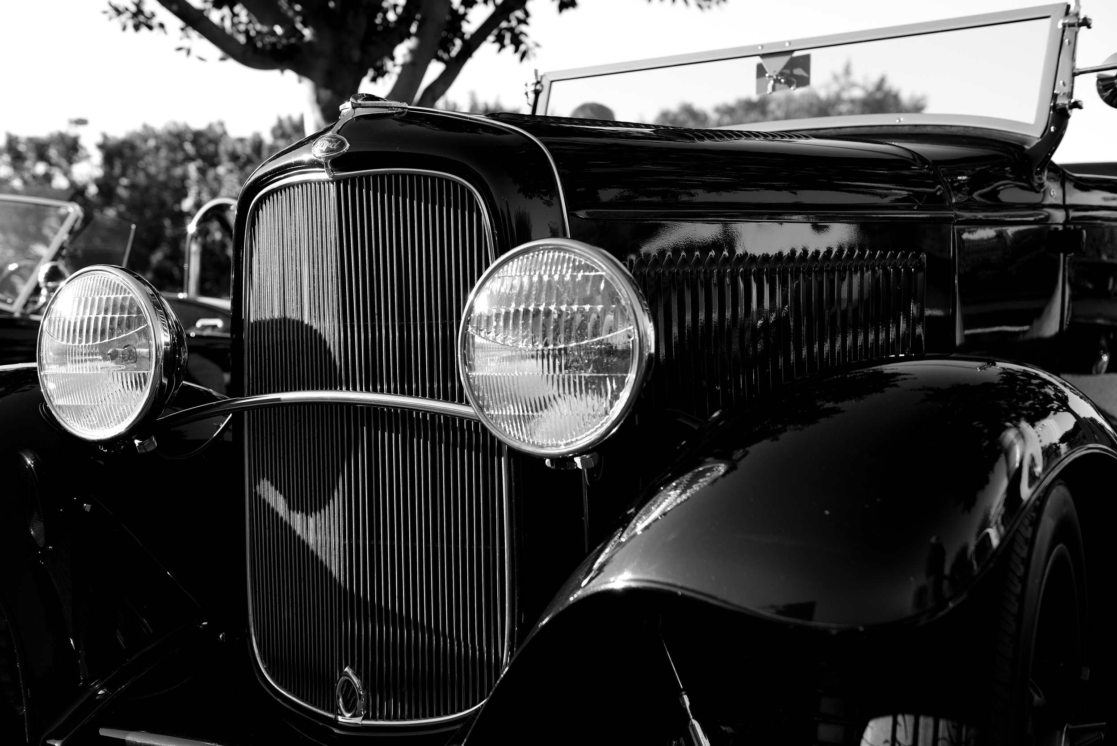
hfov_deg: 41.1
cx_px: 558
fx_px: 1490
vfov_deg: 28.1
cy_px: 373
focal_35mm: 48
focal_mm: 48
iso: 200
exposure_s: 1/640
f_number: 4.5
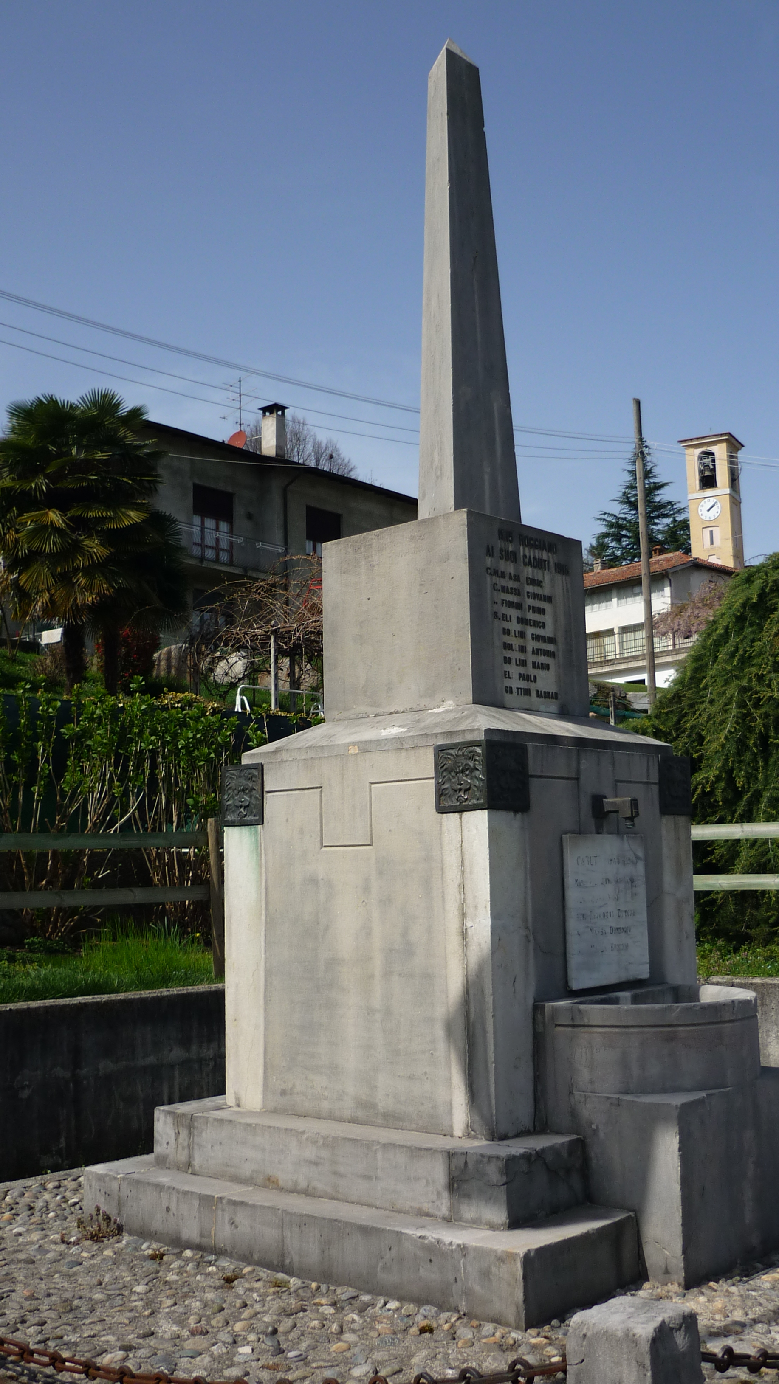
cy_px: 692
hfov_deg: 32.8
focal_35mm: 36
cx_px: 438
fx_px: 1322
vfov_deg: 55.3
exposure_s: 1/250
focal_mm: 5.5
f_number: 8
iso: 80
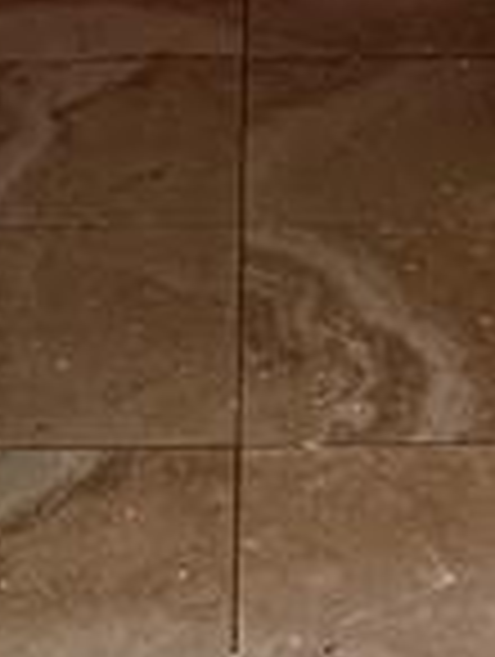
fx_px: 2395
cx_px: 360
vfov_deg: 13.2
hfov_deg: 11.8
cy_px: -702
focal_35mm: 126
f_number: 1.78
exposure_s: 1/60
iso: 250
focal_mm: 6.76
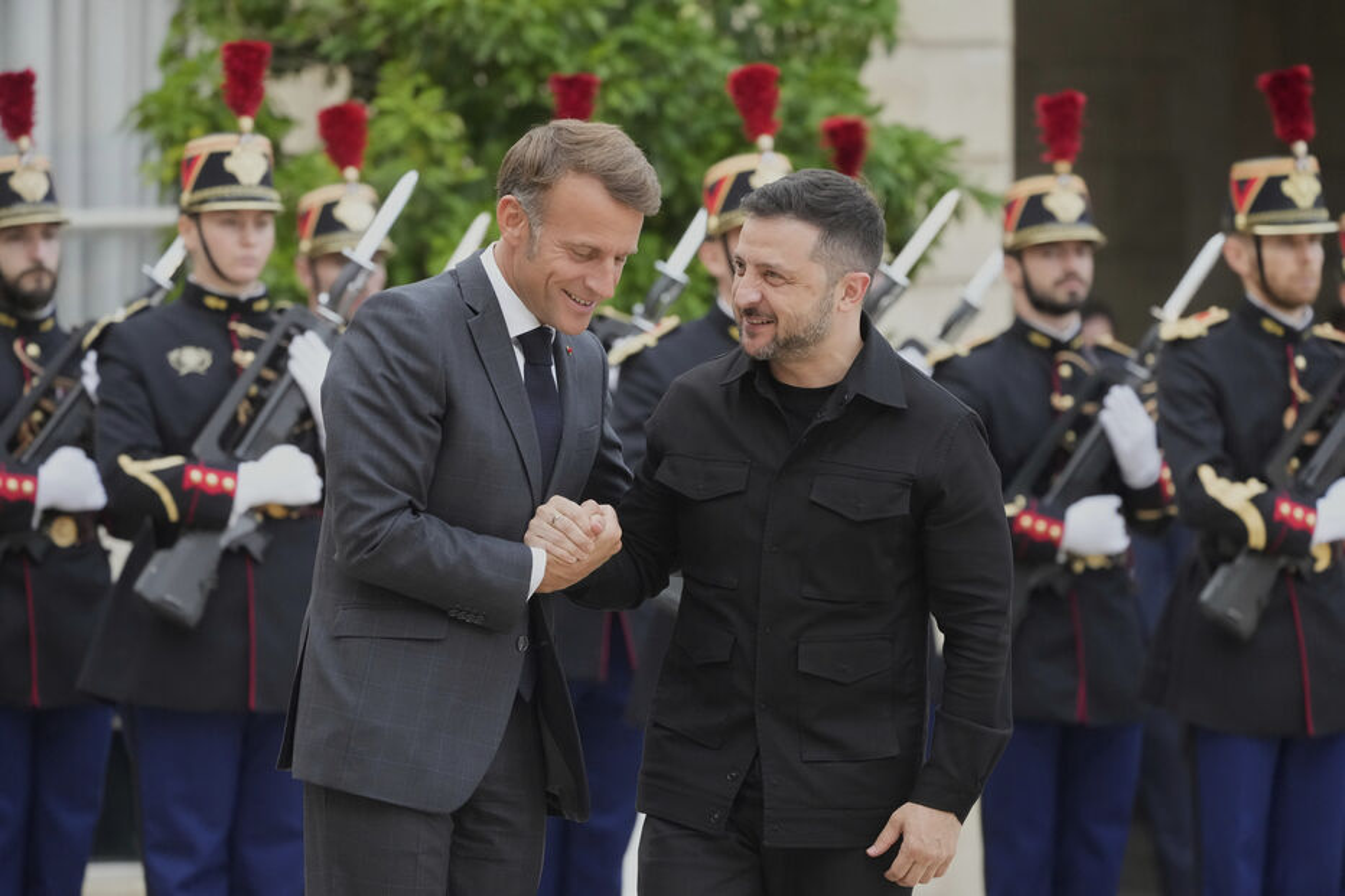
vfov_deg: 5.0
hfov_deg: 7.5
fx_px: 10309
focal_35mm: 276
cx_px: 672
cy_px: 448
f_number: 6.3
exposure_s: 1/500
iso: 4000
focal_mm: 276
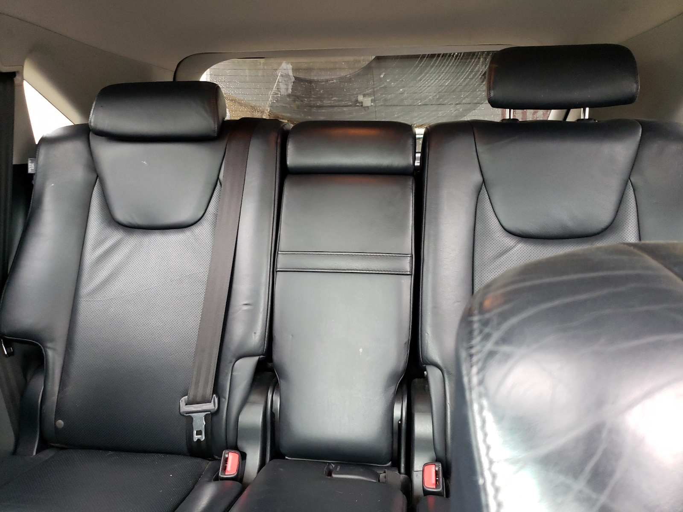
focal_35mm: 26
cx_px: 342
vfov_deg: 53.1
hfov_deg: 67.3
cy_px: 256
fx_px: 513
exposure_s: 1/60.2
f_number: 1.5
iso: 290
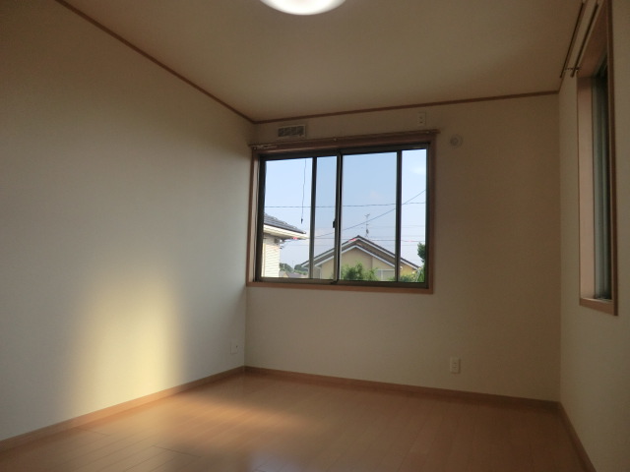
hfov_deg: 71.6
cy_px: 236
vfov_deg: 56.8
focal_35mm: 24
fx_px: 437
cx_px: 315
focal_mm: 4.3
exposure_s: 1/400
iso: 80
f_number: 3.2
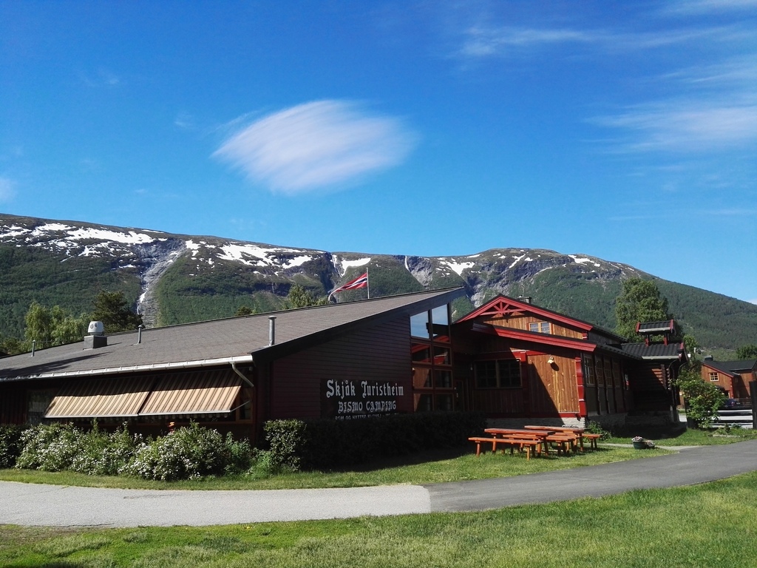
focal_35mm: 28
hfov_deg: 63.4
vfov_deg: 49.7
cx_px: 378
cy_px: 284
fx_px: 612
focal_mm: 3.83
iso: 64
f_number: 2
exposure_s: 1/1852
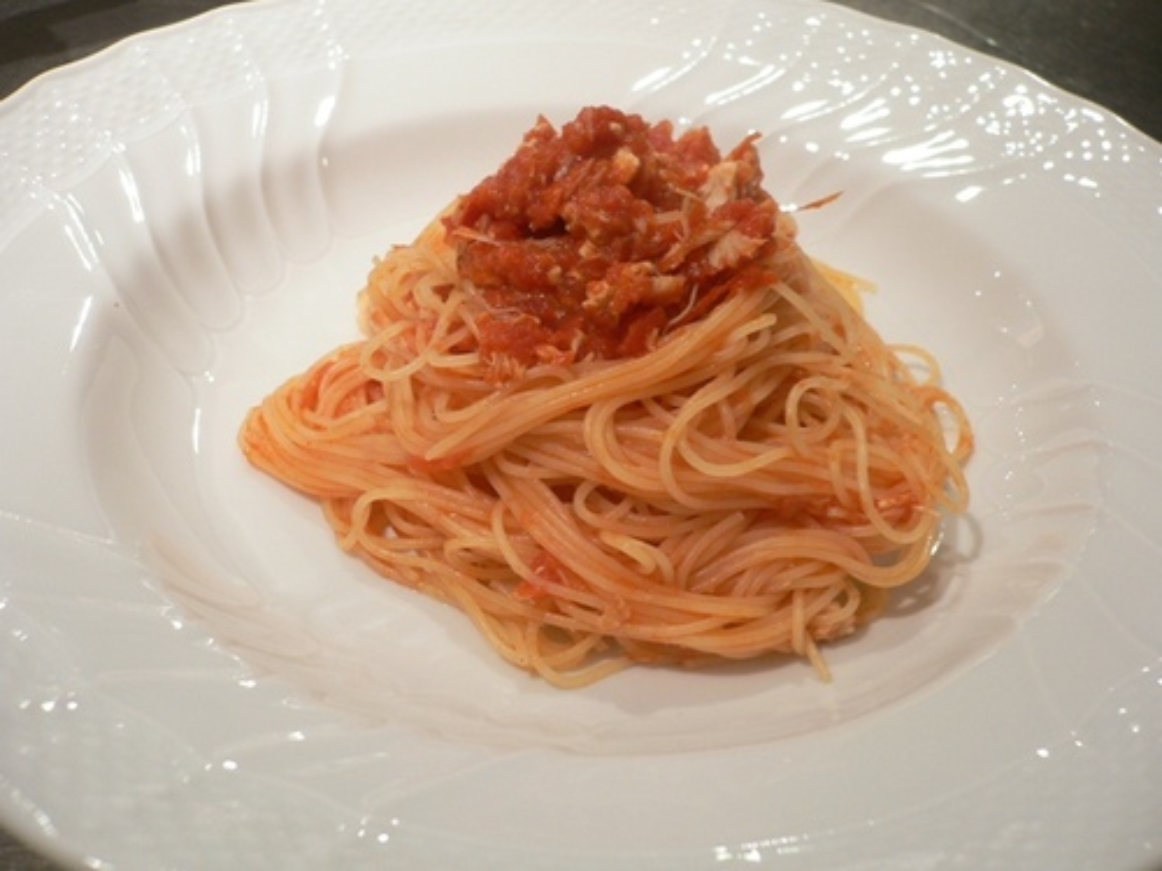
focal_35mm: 35
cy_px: 436
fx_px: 1175
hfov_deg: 52.6
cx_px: 581
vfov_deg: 40.7
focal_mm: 5.8
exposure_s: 1/20
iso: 100
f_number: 2.8
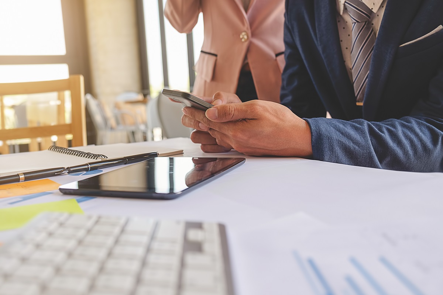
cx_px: 222
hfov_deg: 53.1
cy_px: 148
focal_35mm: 36
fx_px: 443
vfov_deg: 36.9
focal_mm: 24.3
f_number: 3.6
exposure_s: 1/125
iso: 400
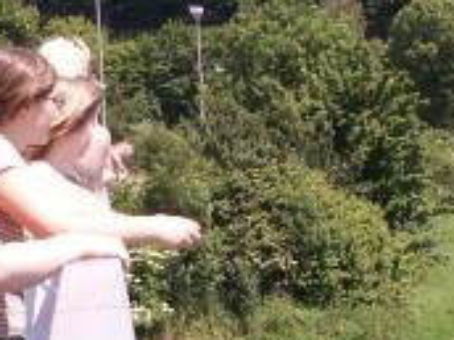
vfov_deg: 11.4
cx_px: 135
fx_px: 1705
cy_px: 208
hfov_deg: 15.1
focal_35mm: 130
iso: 50
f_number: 4
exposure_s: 1/400
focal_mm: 5.86
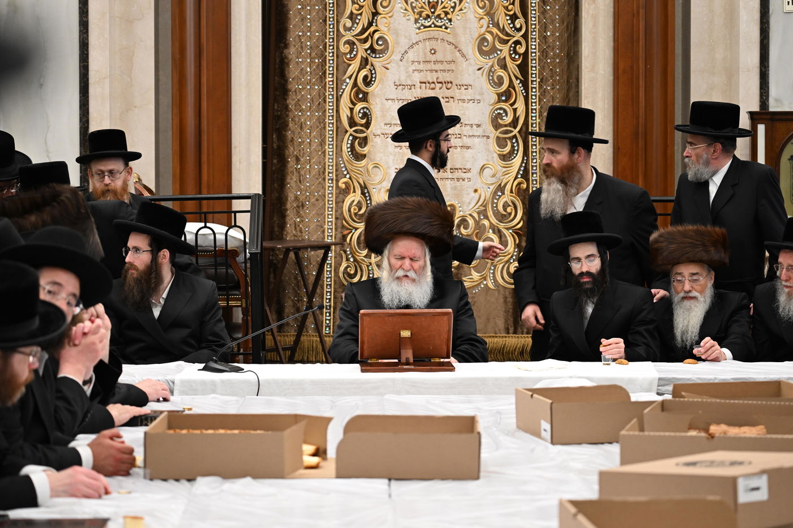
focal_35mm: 100
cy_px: 264
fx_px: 2202
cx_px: 396
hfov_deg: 20.4
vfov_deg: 13.7
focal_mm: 100
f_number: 4.5
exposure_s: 1/200
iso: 2000
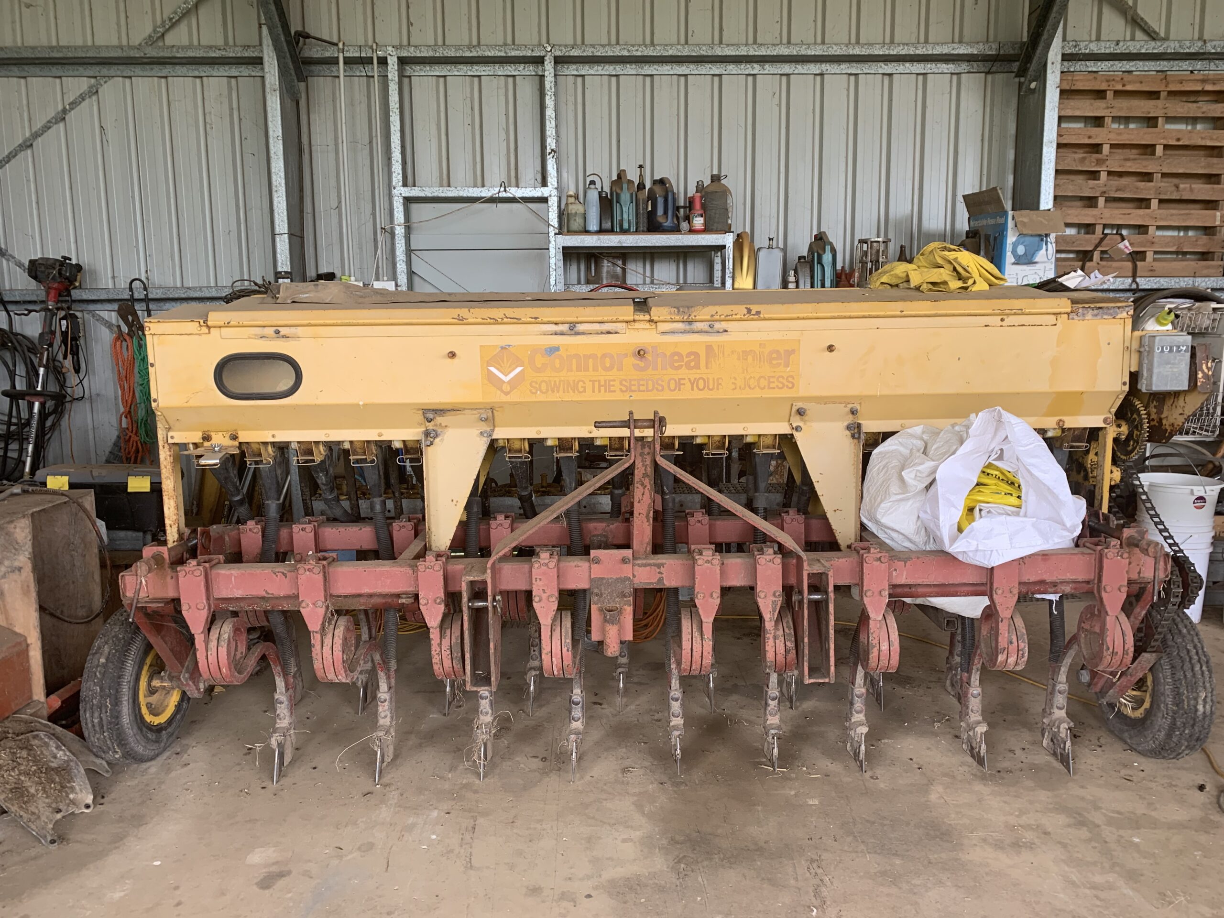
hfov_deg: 67.3
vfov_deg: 53.1
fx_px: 919
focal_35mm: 26
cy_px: 459
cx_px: 612
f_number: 1.8
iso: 50
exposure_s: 1/121
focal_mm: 4.25
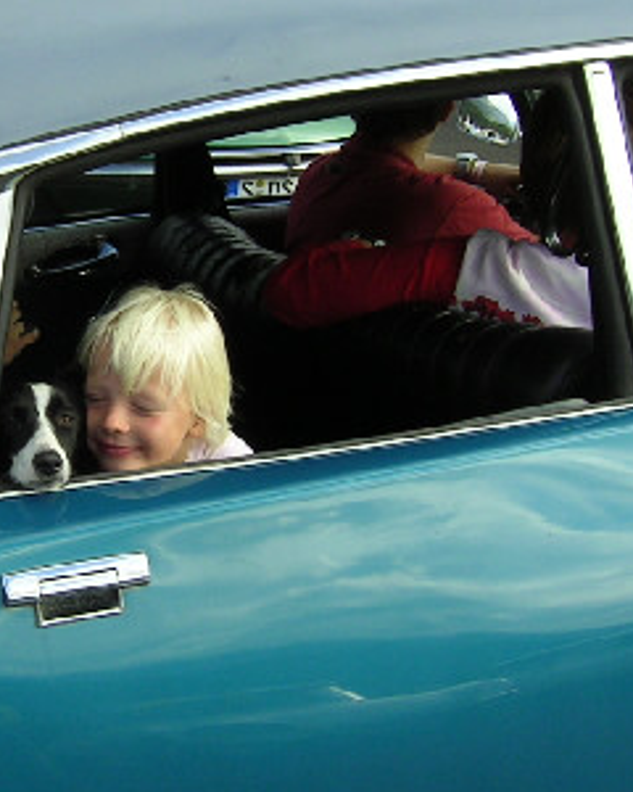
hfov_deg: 20.1
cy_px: 438
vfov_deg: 25.4
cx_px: 76
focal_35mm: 75
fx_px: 1756
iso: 50
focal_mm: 5.6
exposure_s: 1/182
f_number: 4.8
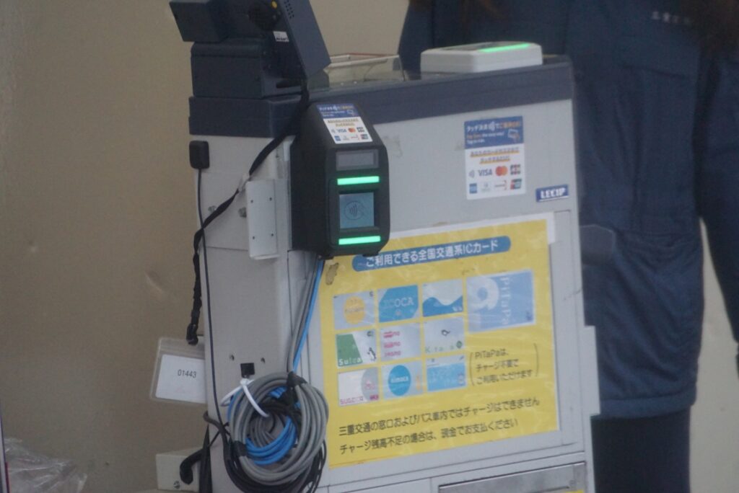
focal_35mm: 375
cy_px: 246
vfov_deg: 3.7
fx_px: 7702
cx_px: 370
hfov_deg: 5.5
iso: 3200
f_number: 6.3
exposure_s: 1/400
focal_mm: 250
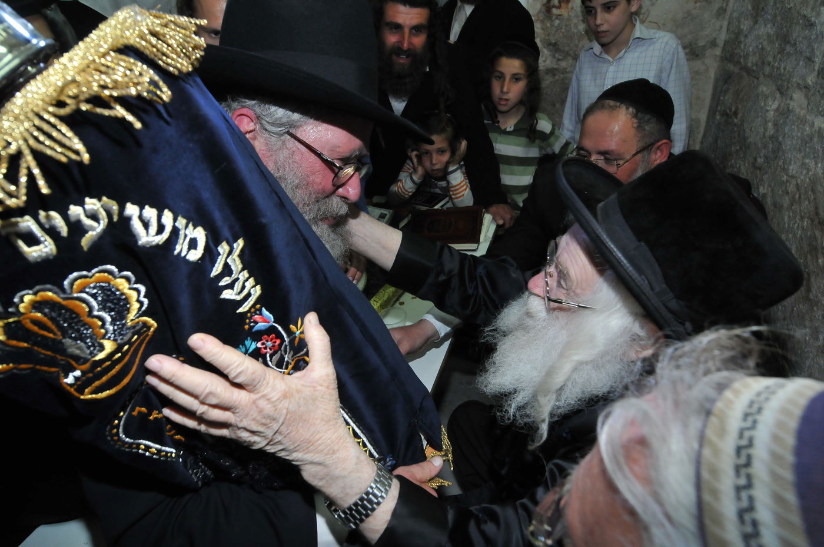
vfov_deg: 67.2
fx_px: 411
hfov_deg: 90.1
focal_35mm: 18
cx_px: 412
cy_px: 274
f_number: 5.6
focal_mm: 12
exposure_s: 1/100
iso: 800
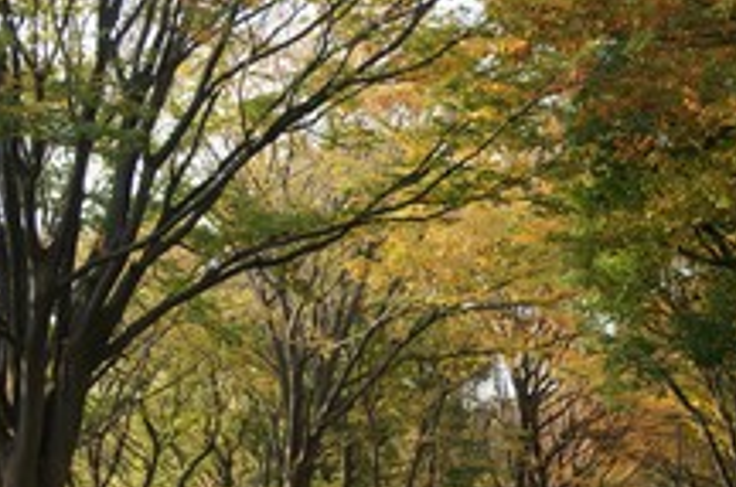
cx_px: 511
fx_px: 1550
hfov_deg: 26.5
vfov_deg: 17.8
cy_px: 199
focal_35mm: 76
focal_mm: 26
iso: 200
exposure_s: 1/160
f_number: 4.5
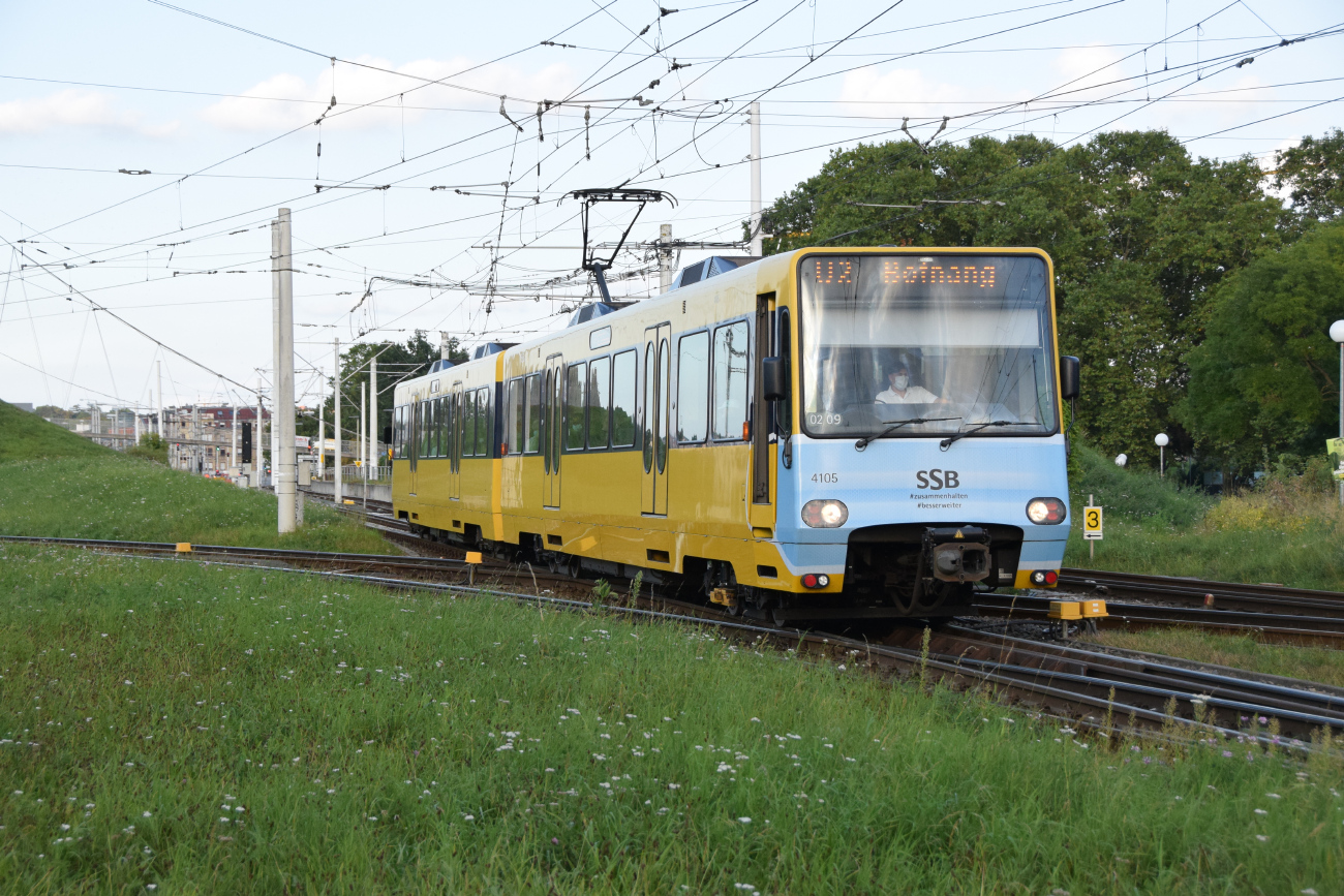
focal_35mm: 69
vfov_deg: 19.7
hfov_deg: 29.2
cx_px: 672
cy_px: 448
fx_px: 2576
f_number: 8
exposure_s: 1/1250
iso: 1250
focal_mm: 46
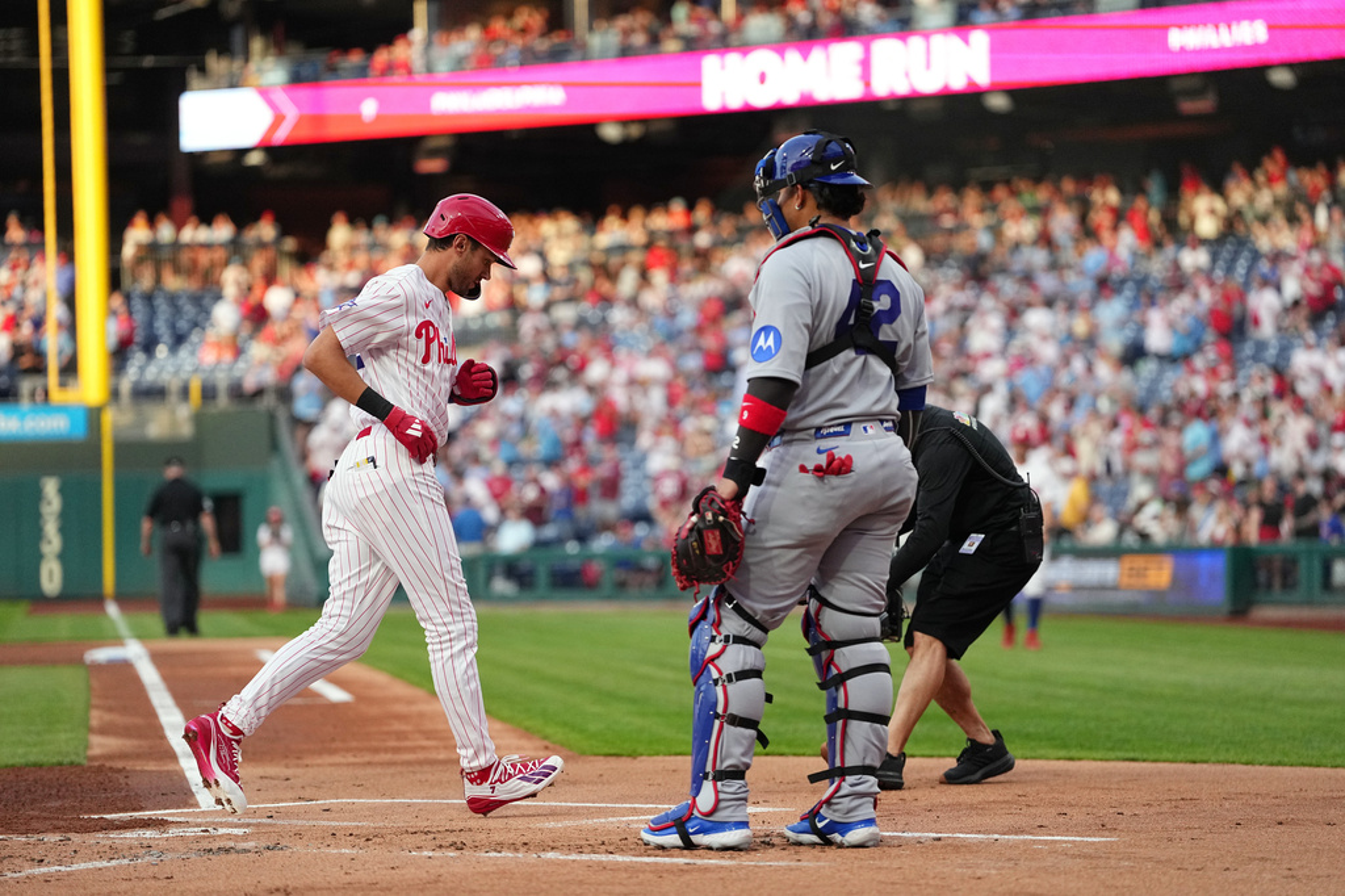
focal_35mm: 150
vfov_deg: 9.1
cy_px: 448
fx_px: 5602
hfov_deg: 13.7
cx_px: 672
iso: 2500
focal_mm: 150
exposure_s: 1/8000
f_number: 2.8
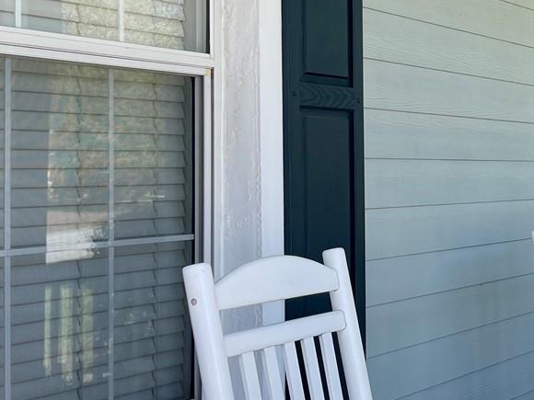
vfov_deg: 21.3
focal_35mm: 69
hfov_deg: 25.0
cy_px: 156
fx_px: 1064
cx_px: 663
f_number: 1.6
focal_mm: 5.1
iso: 32
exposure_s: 1/696
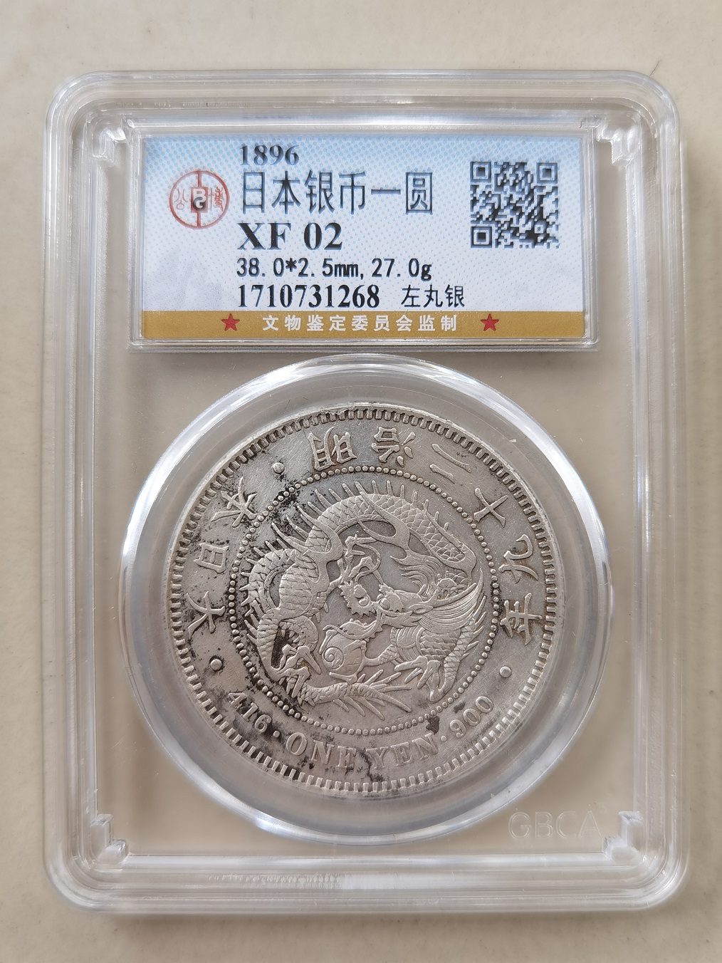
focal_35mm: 41
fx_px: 1140
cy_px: 482
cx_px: 361
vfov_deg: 45.8
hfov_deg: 35.1
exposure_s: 1/100
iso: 100
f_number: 1.9
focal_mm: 6.71
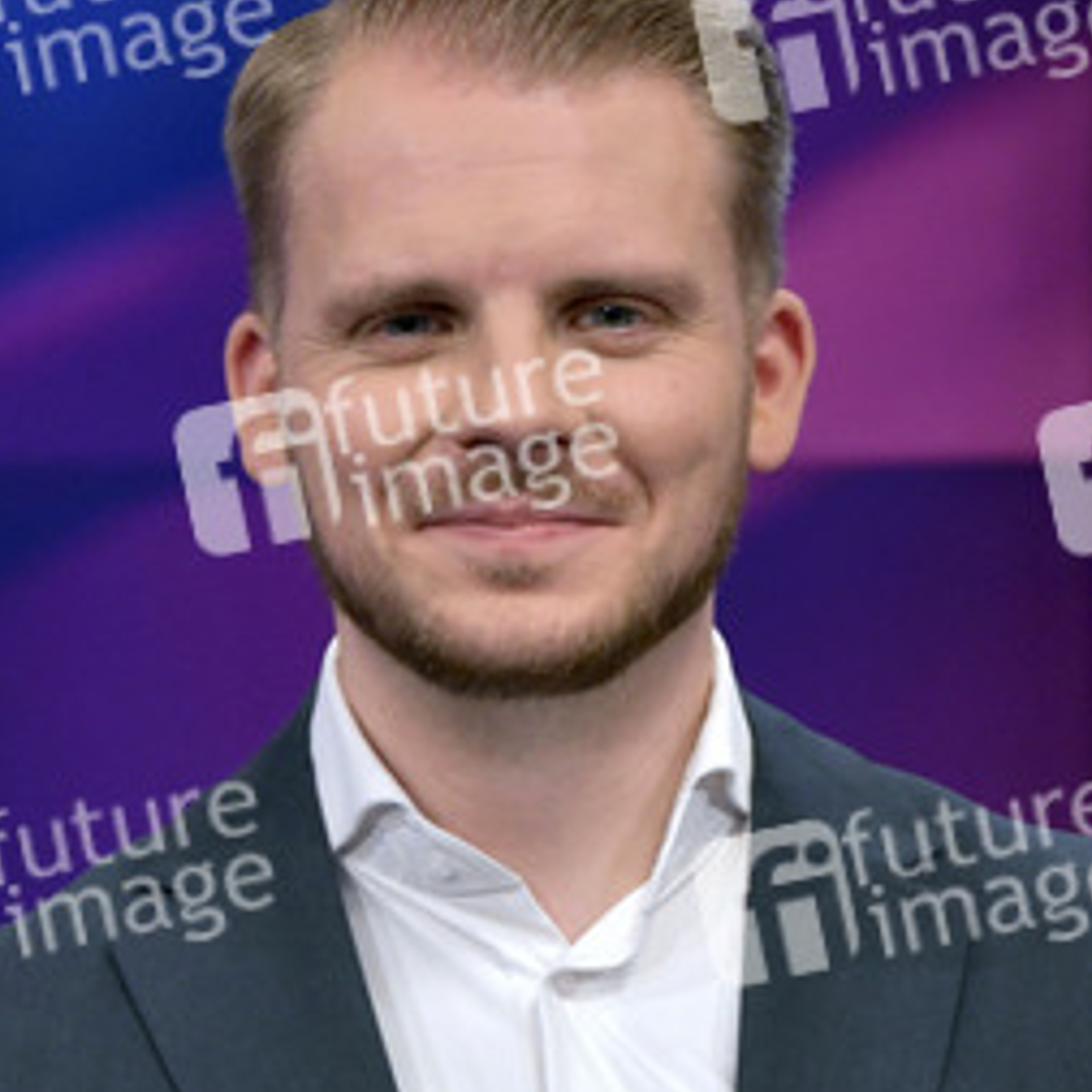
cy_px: 669
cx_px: 522
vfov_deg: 25.7
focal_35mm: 67
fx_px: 2391
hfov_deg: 25.7
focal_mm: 50
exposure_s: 1/250
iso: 1600
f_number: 5
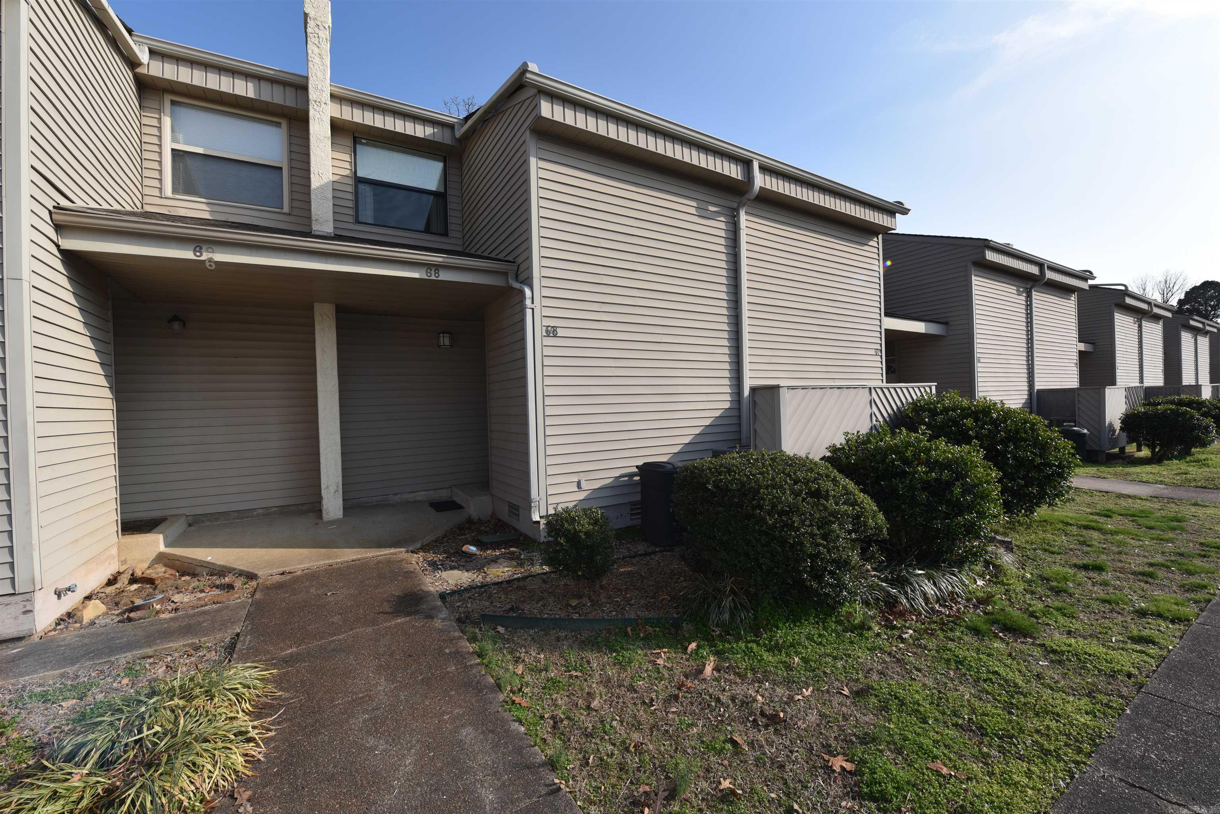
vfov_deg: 81.2
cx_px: 610
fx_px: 475
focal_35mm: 14
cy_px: 407
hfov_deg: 104.2
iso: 100
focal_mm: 14
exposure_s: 1/200
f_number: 9
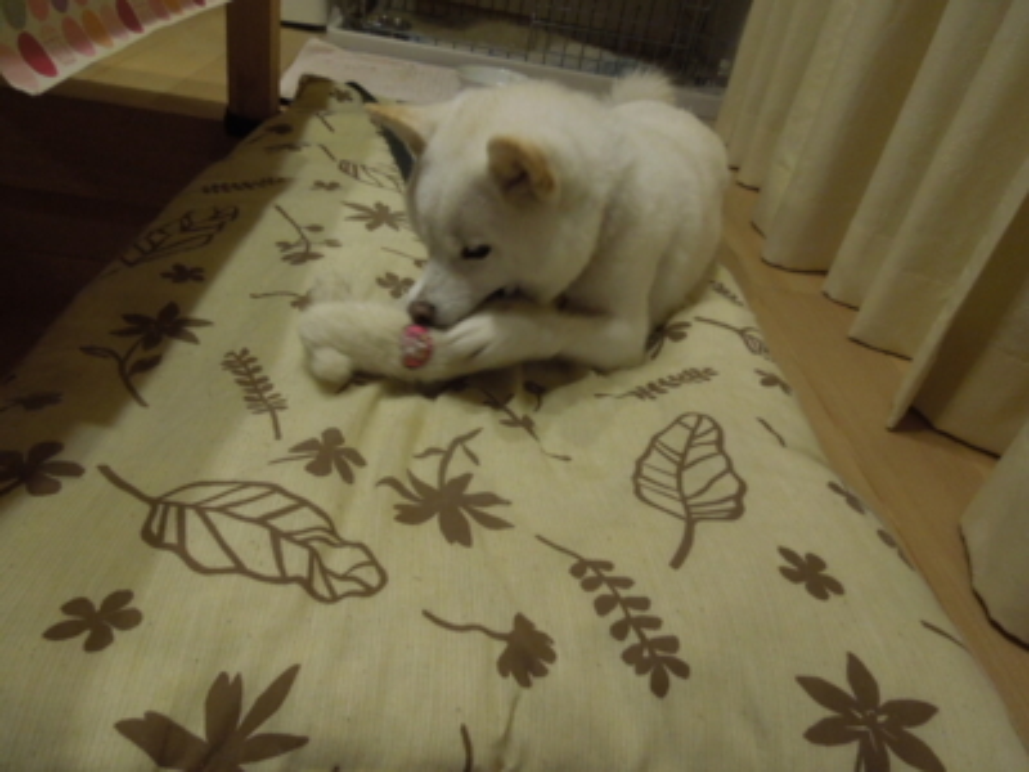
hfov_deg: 69.4
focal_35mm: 25
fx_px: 743
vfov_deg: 54.9
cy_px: 386
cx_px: 514
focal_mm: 4.5
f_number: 3.3
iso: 560
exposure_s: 1/30
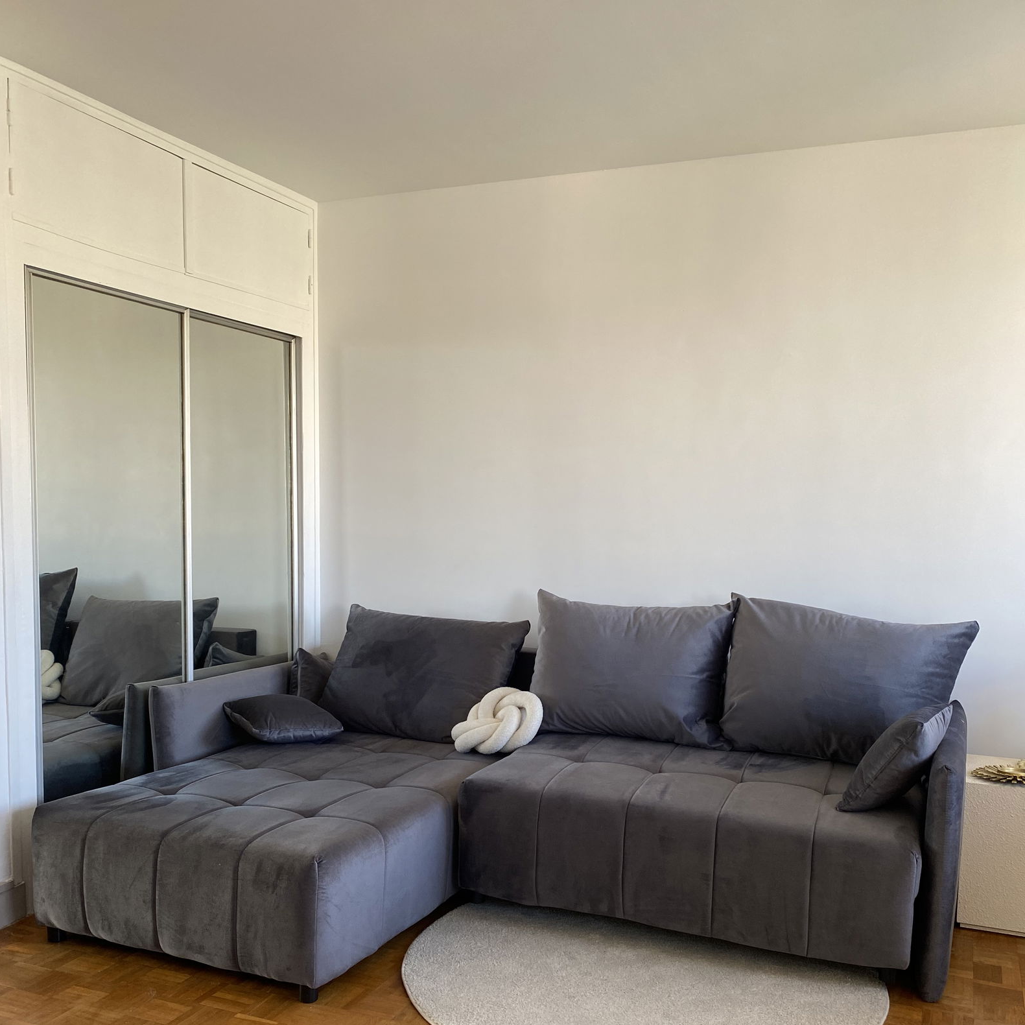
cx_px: 517
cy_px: 614
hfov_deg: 52.5
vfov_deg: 52.2
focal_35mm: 31
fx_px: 1039
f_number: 1.8
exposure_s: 1/122
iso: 80
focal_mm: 4.25
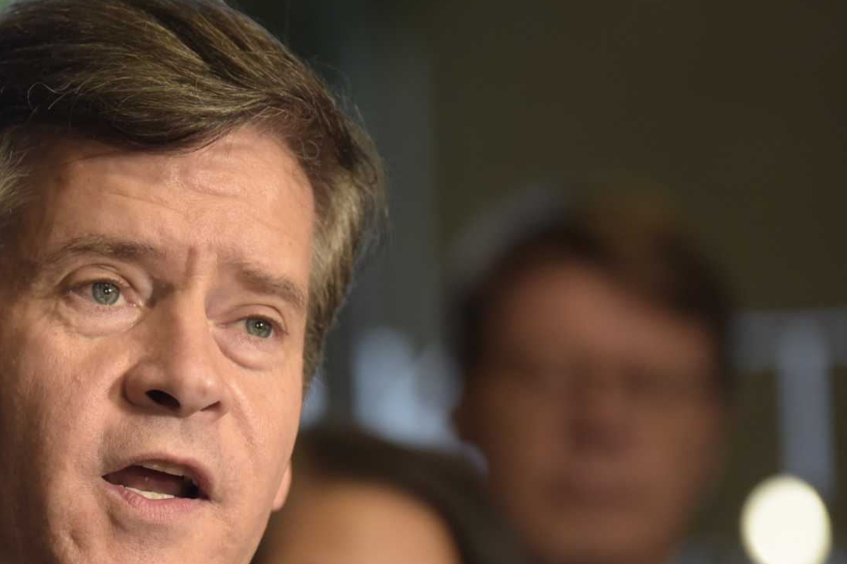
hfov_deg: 7.8
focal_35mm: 263
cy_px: 502
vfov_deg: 5.2
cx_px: 216
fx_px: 6186
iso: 2500
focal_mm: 140
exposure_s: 1/160
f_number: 2.8
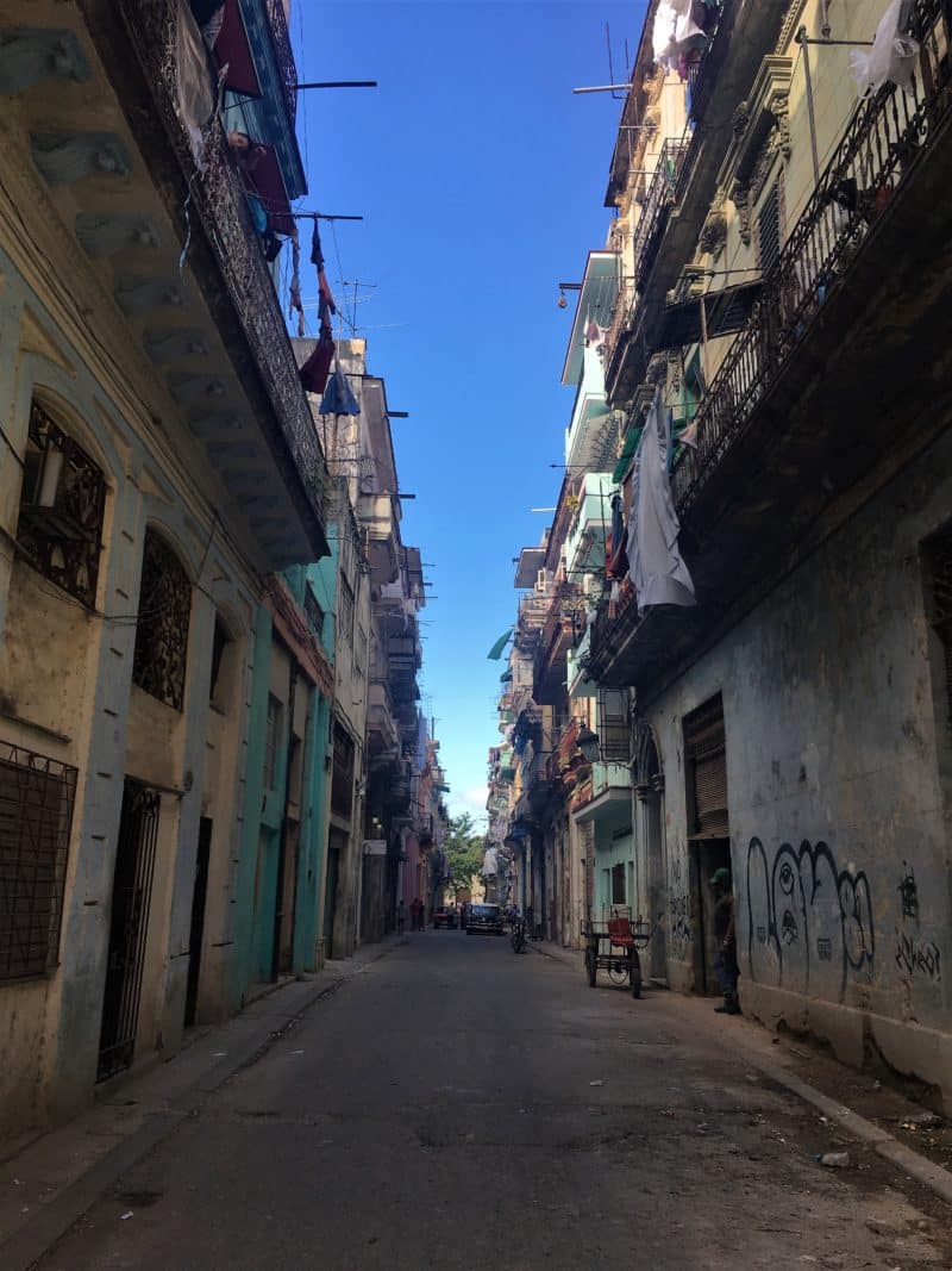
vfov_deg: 61.7
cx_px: 476
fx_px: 1064
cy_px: 636
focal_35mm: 29
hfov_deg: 48.2
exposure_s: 1/503
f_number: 2.2
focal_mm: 4.15
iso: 25
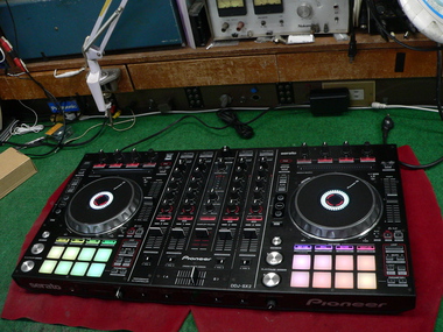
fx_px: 461
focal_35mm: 36
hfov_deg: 51.4
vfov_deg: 39.7
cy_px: 166
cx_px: 222
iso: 200
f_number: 2.8
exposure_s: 1/30
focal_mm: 6
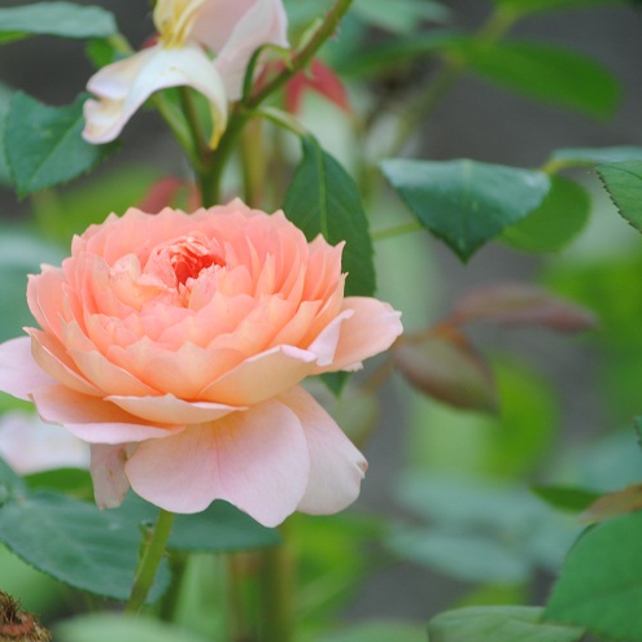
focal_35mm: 454
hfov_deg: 3.9
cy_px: 313
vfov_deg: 3.9
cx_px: 195
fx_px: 9526
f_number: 5.3
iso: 100
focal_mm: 220
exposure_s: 1/80
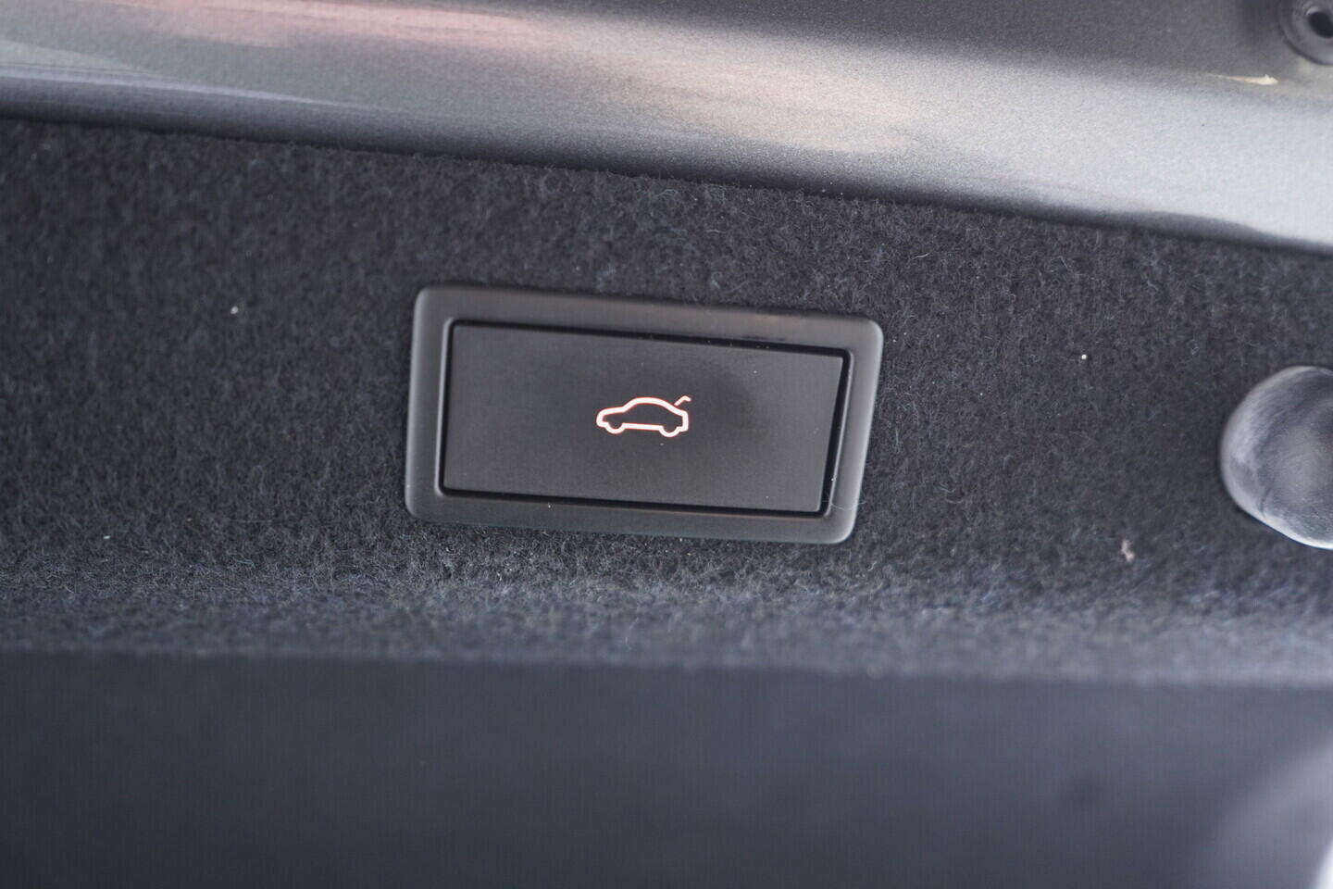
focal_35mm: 36
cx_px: 666
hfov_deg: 53.1
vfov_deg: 36.9
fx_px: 1333
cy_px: 444
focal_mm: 24
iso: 640
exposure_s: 1/40
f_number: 2.8
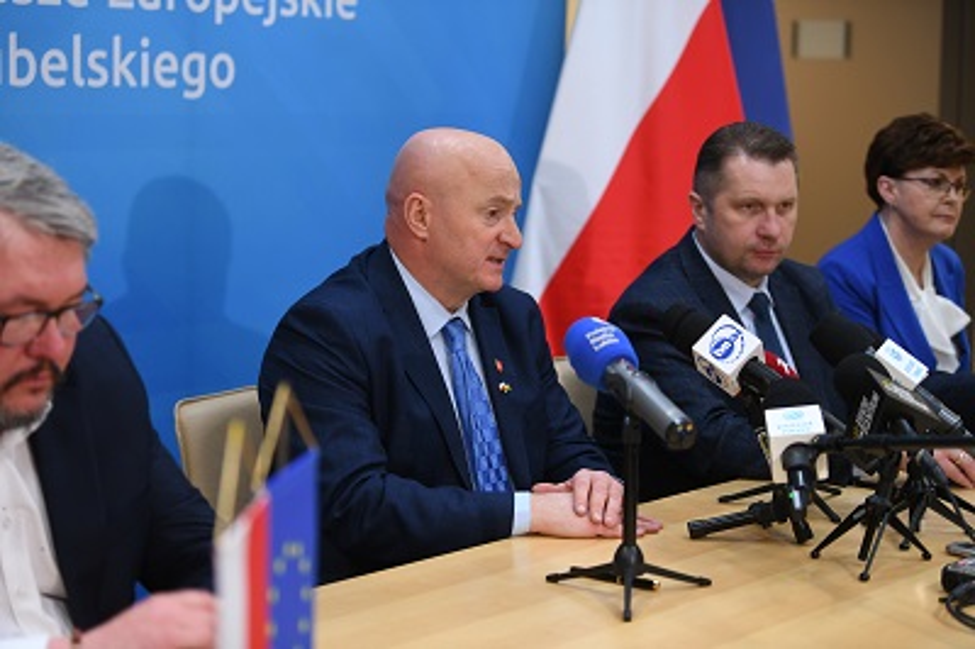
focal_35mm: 70
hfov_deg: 28.9
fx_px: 1894
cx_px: 488
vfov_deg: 19.4
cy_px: 324
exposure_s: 1/80
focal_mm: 70
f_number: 2.8
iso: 500
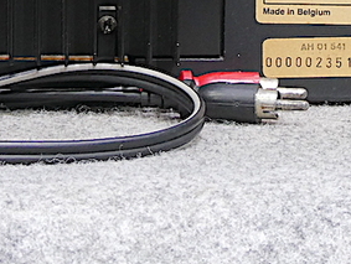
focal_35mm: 359
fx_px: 3645
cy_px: -57
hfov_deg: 5.5
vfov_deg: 4.1
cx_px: 14
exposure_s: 1/8
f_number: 5.1
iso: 200
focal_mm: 19
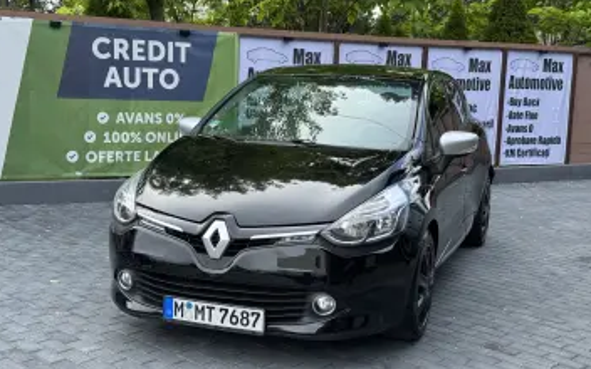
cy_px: 206
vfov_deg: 24.9
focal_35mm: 52
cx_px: 297
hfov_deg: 38.9
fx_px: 838
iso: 64
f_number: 1.78
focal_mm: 6.76
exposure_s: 1/876
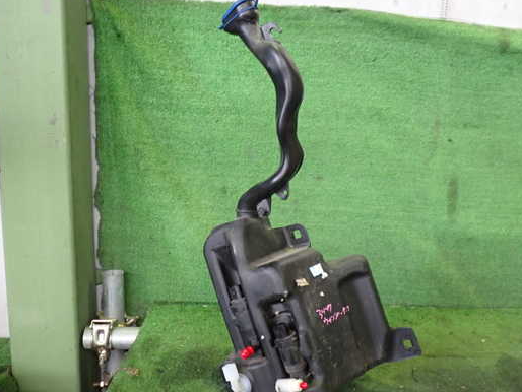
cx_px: 262
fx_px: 528
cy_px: 198
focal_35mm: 35
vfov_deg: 40.7
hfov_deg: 52.6
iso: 320
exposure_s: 1/30
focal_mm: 5.4
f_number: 2.3
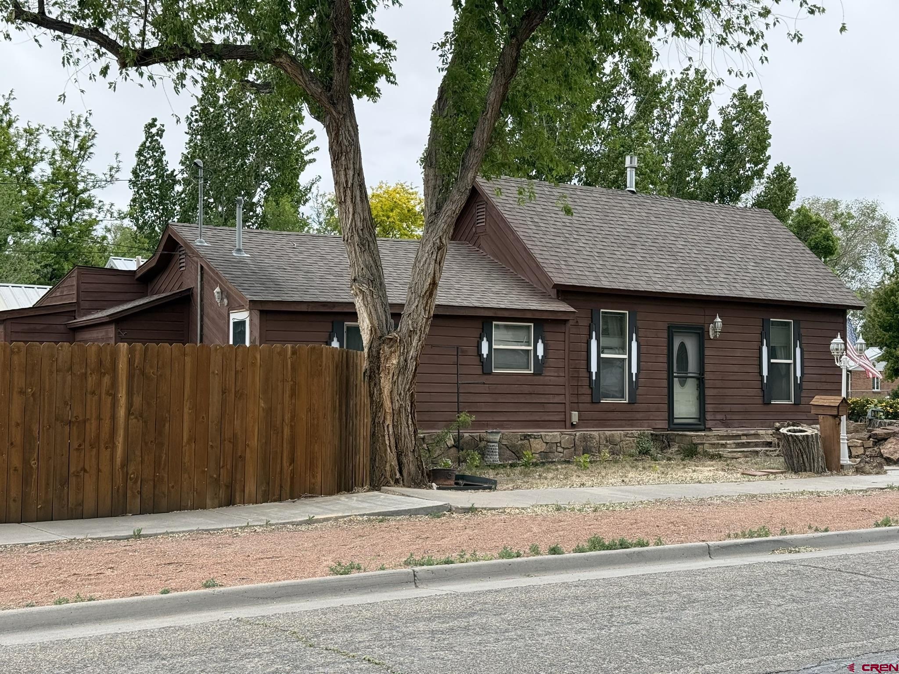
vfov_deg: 30.3
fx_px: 1247
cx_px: 450
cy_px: 337
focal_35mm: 48
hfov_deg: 39.7
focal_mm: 6.76
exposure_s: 1/2273
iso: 100
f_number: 1.78
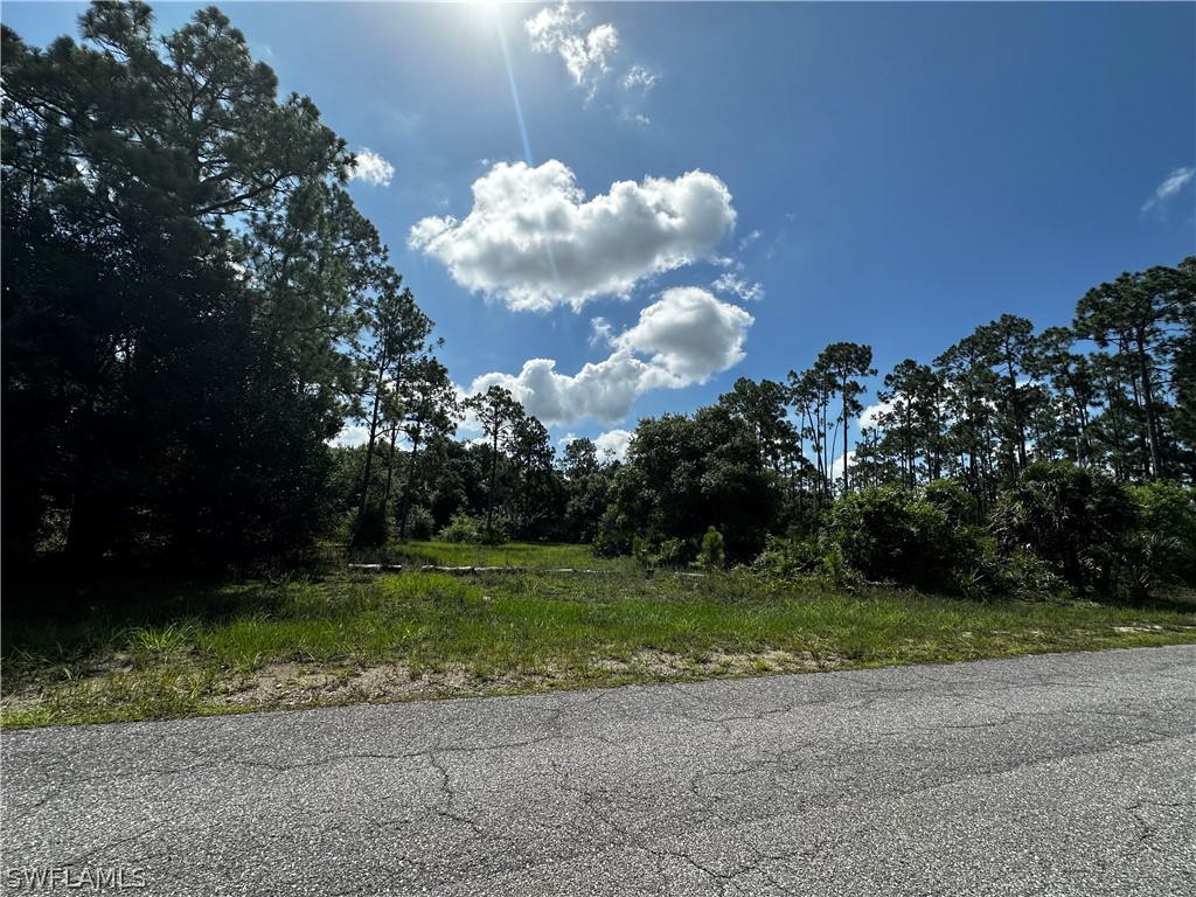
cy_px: 448
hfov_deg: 102.1
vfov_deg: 85.7
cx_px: 598
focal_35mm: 14
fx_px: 484
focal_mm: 2.22
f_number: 2.2
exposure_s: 1/4132
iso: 50
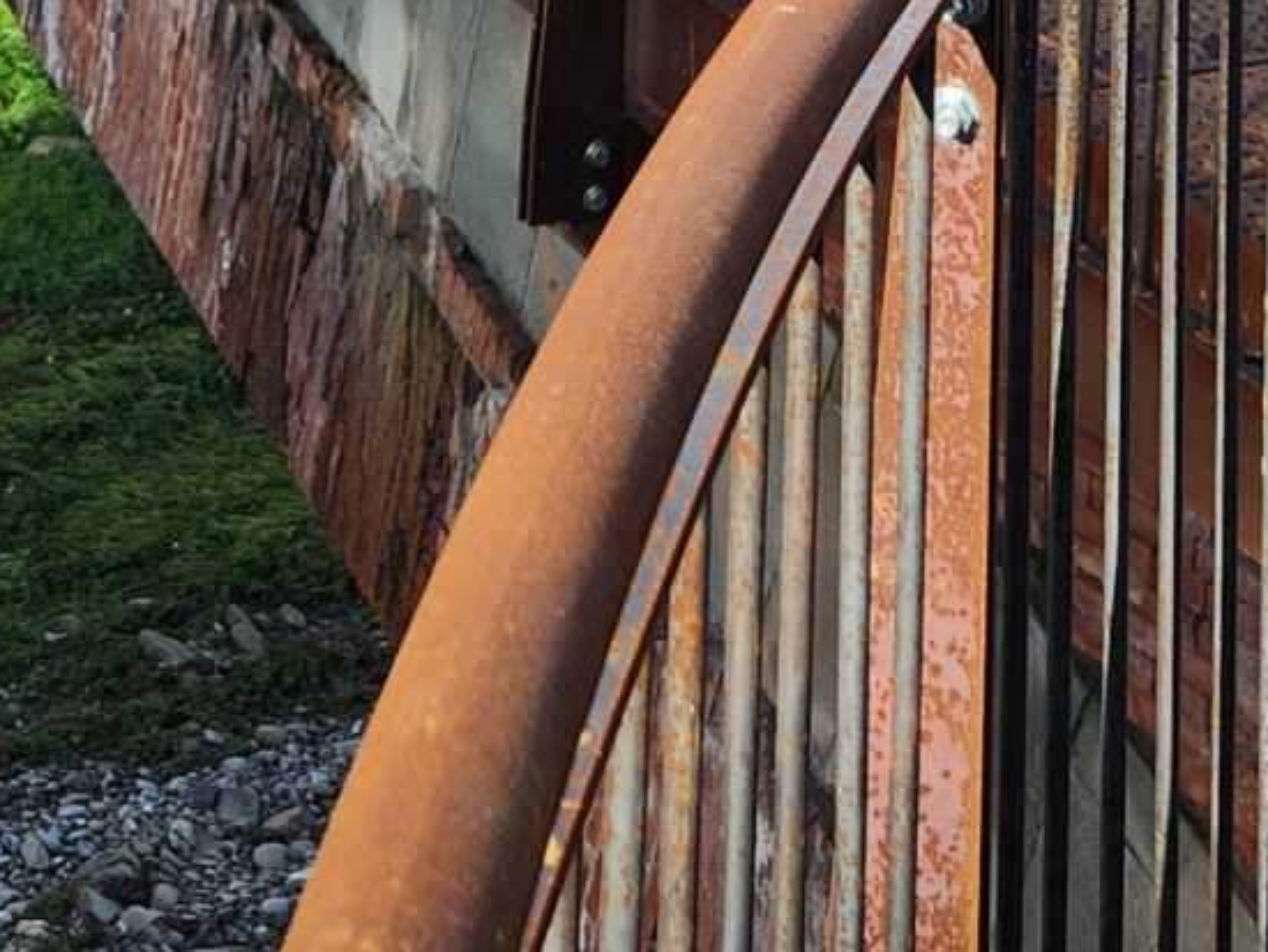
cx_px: 528
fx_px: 3921
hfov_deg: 18.4
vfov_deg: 11.9
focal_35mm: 107
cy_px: -1148
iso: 20
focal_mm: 5.4
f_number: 1.8
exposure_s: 1/892
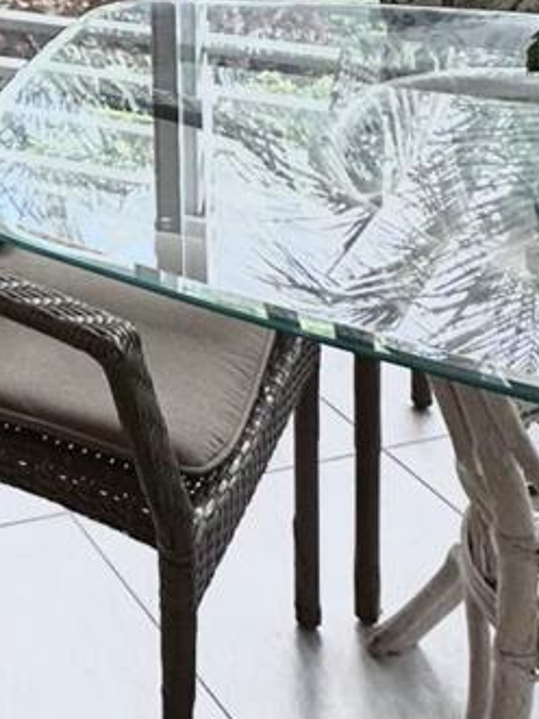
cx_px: -402
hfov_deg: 18.3
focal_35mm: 65
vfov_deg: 25.1
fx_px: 1350
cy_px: -254
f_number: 2.2
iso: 160
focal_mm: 2.22
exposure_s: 1/120
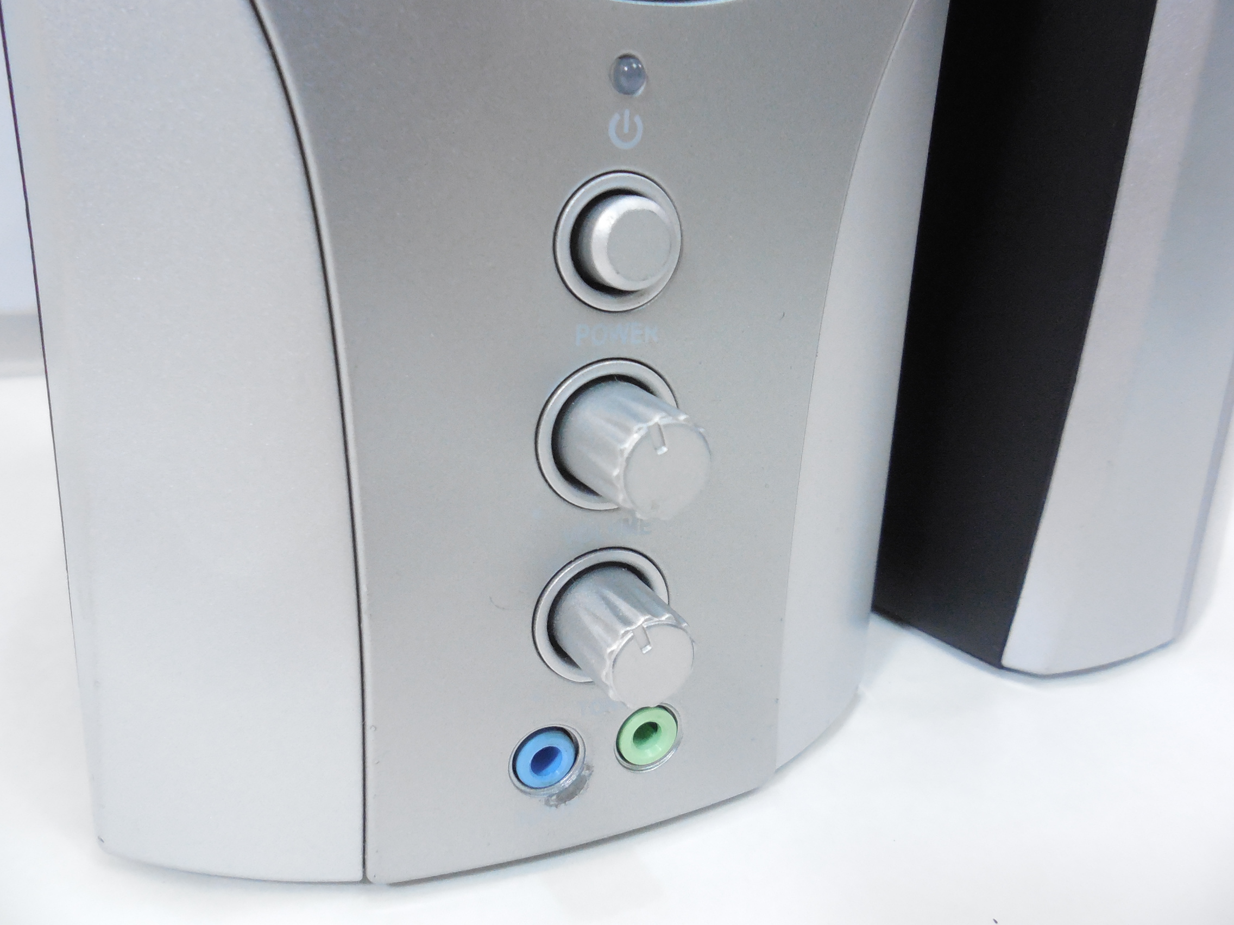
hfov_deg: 67.3
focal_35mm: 26
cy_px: 462
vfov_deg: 53.1
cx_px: 617
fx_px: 927
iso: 800
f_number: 3.5
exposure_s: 1/200
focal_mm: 4.6
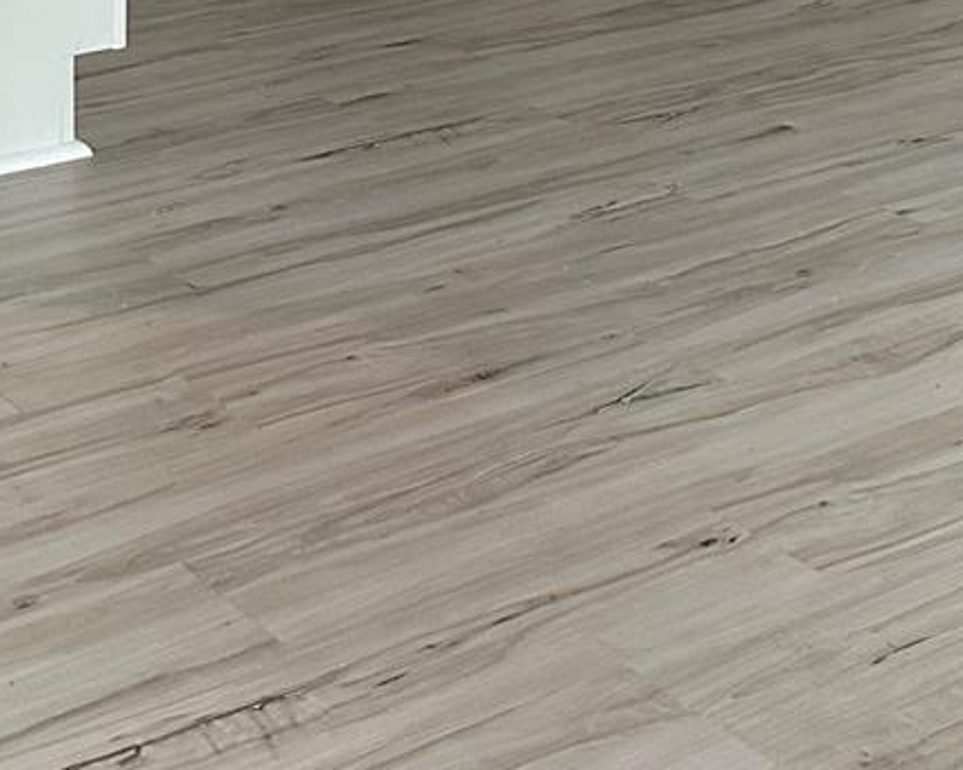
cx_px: 191
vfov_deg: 16.8
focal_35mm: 83
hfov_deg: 22.7
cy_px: -384
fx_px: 2365
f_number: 1.78
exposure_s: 1/60
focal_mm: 6.86
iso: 320
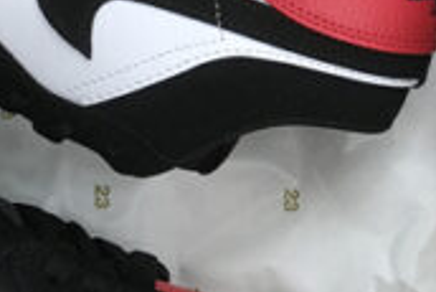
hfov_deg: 9.9
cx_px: 3
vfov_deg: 6.6
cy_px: 112
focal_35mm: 207
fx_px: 2509
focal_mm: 6.6
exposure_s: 1/50
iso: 32
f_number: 2.8
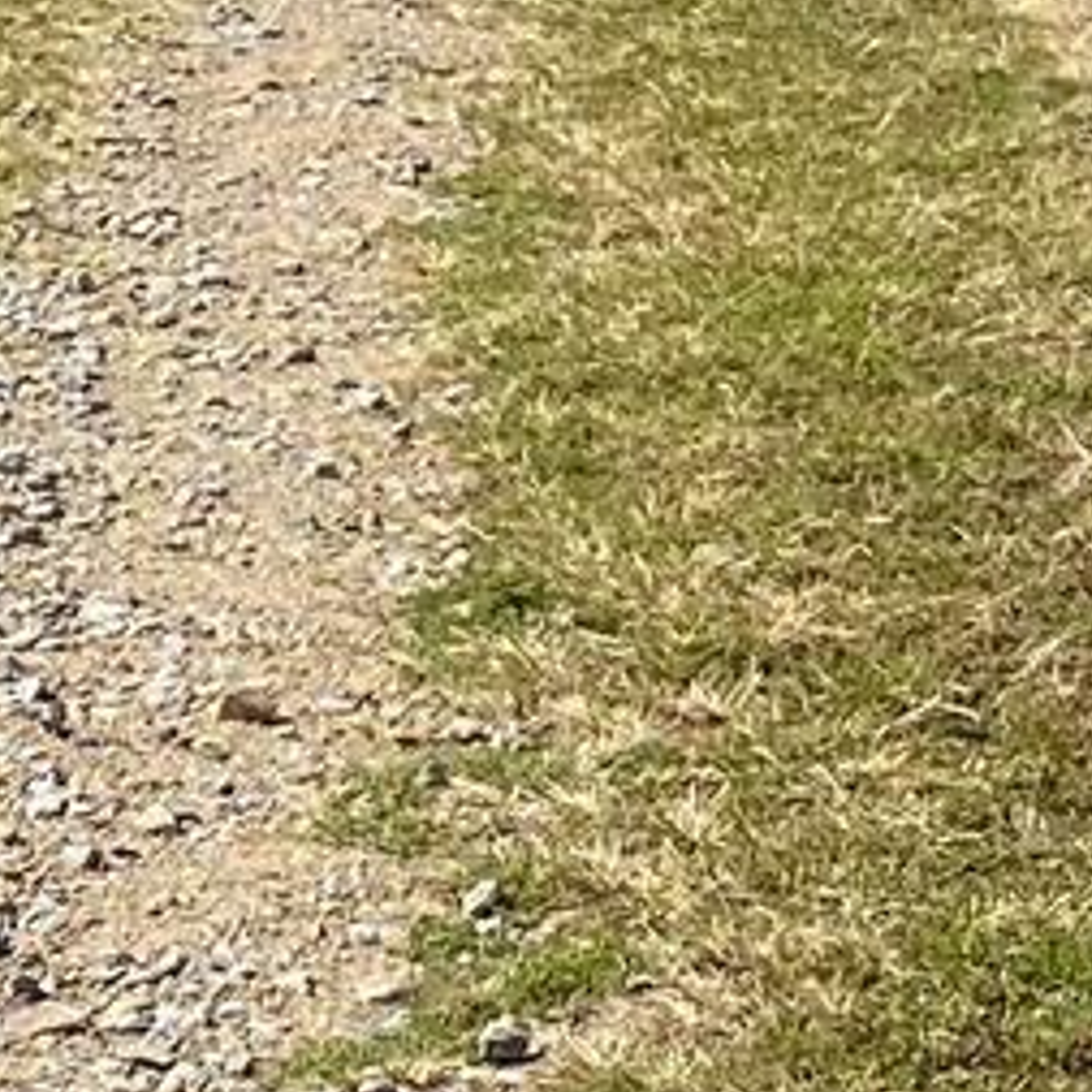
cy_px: -1209
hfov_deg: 9.4
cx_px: 315
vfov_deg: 8.8
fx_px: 6638
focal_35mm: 186
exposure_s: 1/3846
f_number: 1.8
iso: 32
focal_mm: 4.25
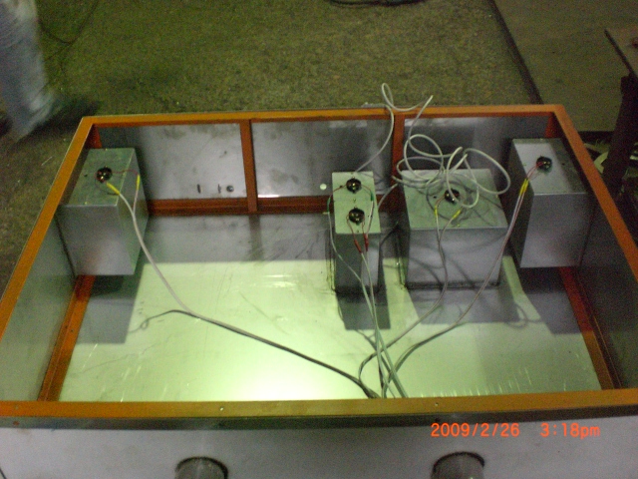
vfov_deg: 37.7
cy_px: 240
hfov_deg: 49.0
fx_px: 700
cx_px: 319
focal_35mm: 38
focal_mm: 6.3
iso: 800
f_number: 3.1
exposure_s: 1/30
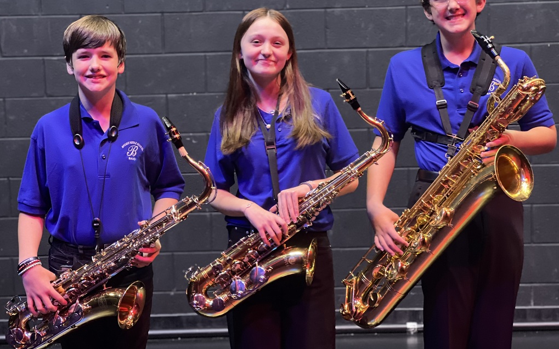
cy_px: 164
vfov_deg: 15.9
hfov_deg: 25.2
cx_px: 280
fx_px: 1249
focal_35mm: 82
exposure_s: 1/17
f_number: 2.8
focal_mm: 9
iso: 400
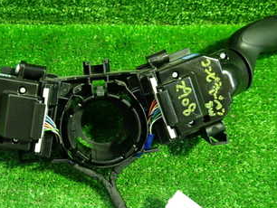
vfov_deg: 29.7
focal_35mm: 49
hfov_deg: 38.7
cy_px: 123
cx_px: 108
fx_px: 392
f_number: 2
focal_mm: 4.5
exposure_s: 1/30
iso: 320
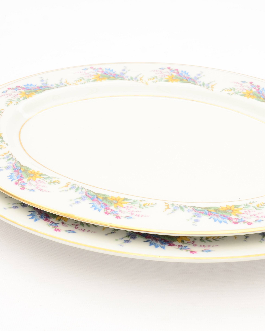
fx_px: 500
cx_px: 166
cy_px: 166
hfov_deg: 29.6
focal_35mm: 51
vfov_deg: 36.7
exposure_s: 1/80
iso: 250
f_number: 11
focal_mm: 24
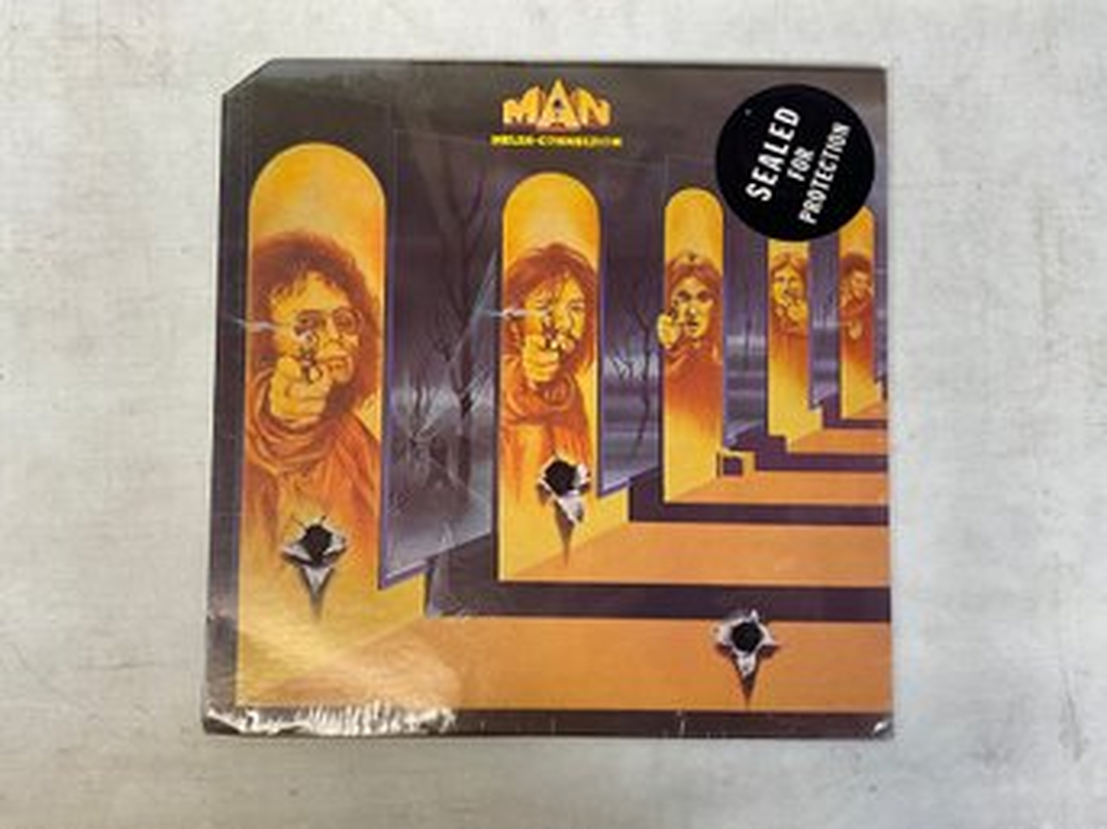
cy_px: 414
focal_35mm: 29
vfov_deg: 48.2
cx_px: 554
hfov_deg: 61.7
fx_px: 927
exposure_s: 1/81
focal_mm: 3
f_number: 1.8
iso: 64
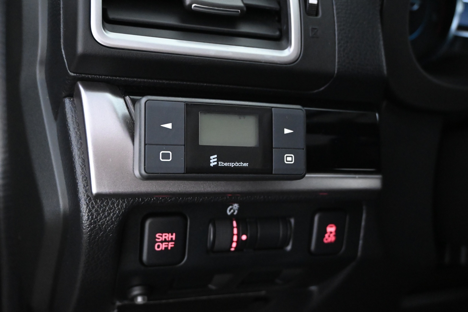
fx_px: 468
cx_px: 234
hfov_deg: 53.1
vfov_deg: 36.9
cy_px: 156
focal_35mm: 36
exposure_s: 1/40
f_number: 4.2
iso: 6400
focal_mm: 24
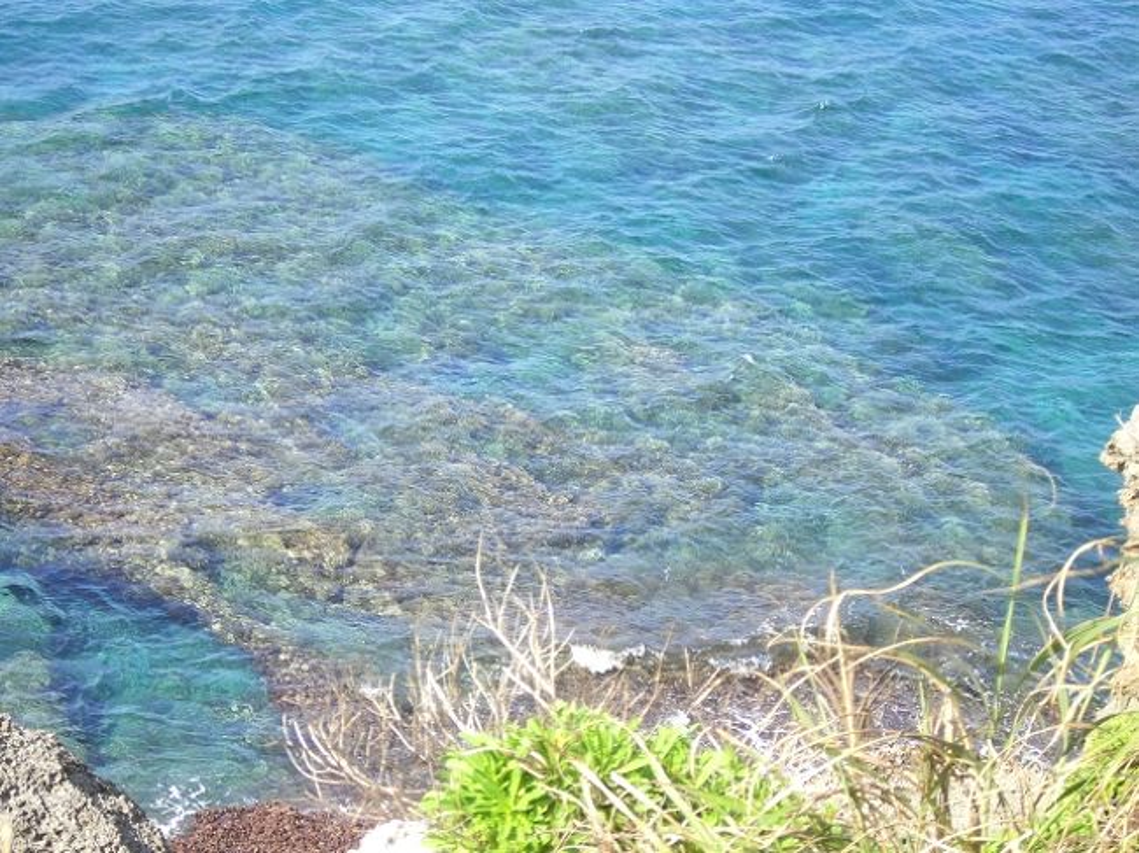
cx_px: 570
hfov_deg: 17.3
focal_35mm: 114
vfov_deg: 13.0
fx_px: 3750
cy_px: 426
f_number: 5.2
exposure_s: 1/125
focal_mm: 18.6
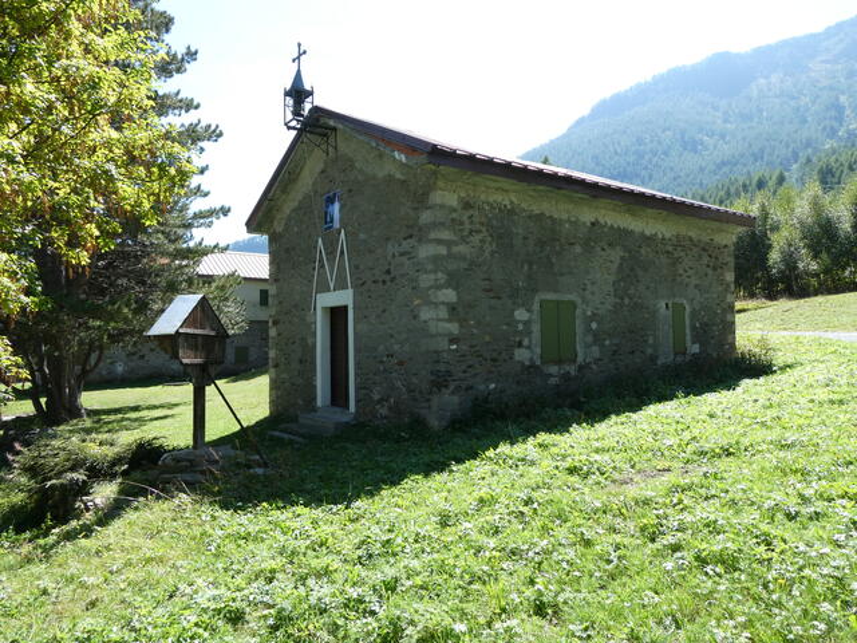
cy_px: 322
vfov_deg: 56.8
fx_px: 594
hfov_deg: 71.6
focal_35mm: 24
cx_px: 428
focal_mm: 4.3
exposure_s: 1/250
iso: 80
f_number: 3.5
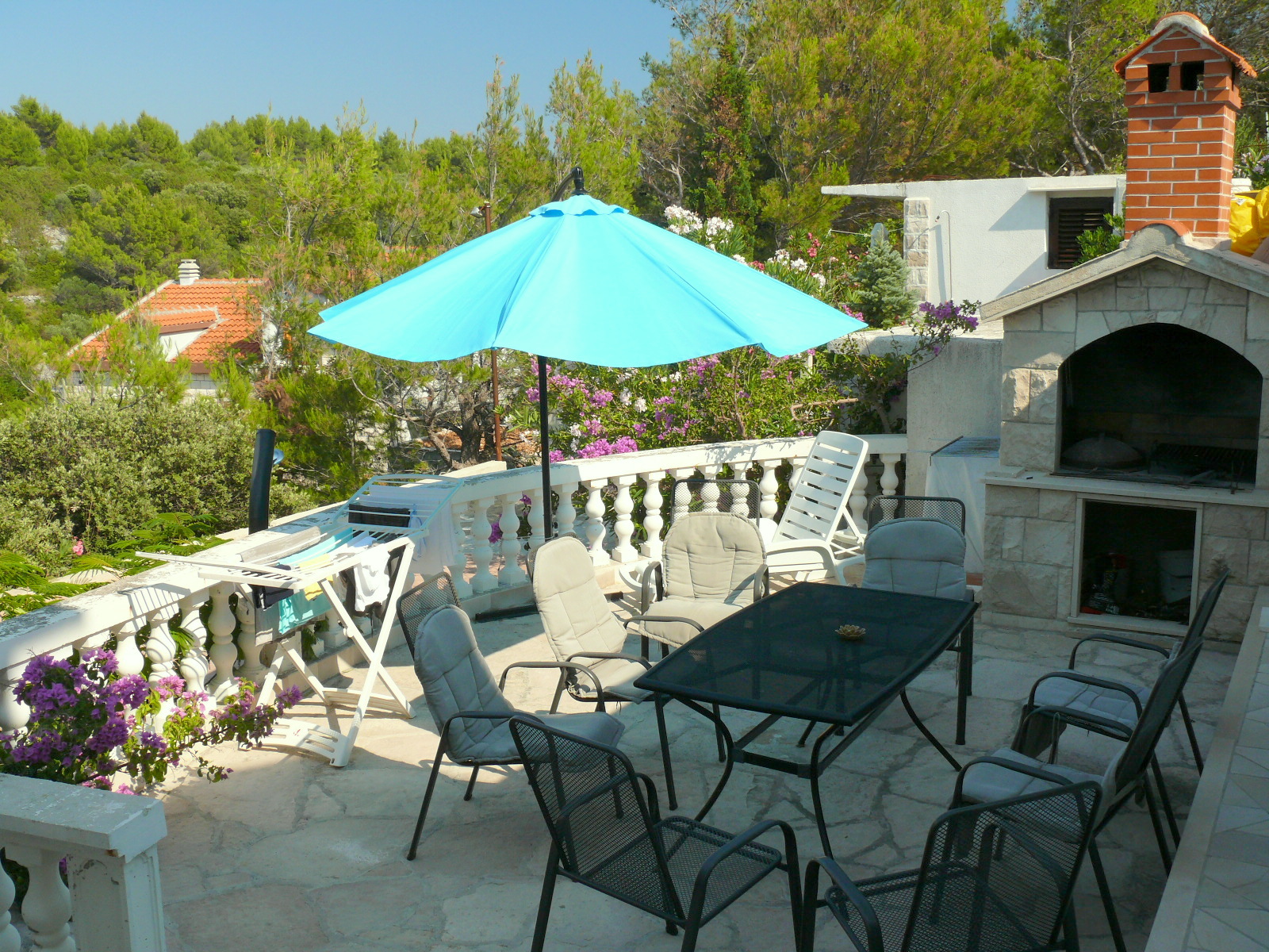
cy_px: 476
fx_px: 1283
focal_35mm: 35
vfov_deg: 40.7
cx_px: 634
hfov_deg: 52.6
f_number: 5.6
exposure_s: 1/200
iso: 100
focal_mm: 7.4
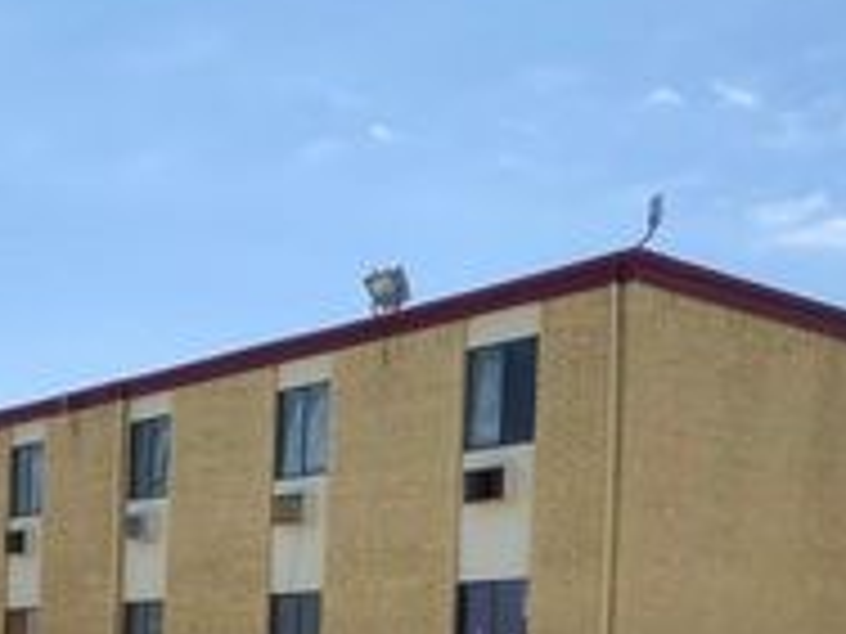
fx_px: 1686
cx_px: 292
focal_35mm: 69
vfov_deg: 20.3
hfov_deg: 28.0
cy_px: 704
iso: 32
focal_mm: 4.25
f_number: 1.8
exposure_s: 1/3731
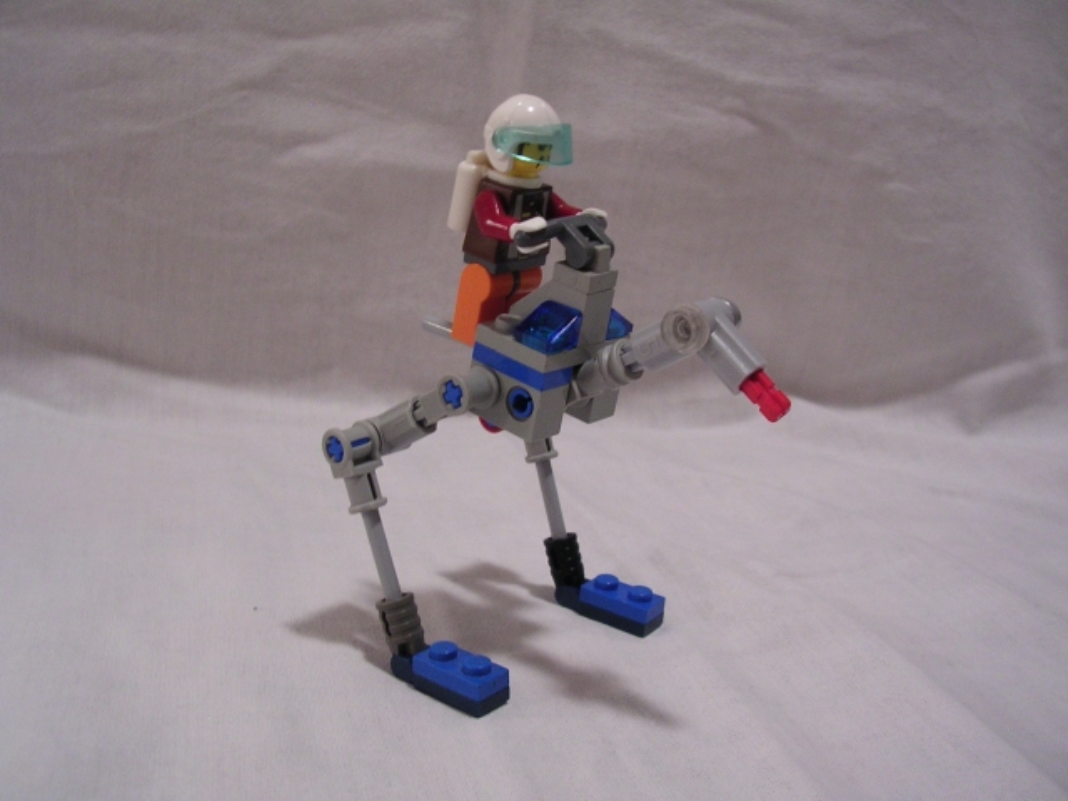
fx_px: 1172
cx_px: 534
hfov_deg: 49.0
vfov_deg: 37.7
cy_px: 400
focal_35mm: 38
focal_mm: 5.8
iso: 223
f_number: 2.8
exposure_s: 1/3.6
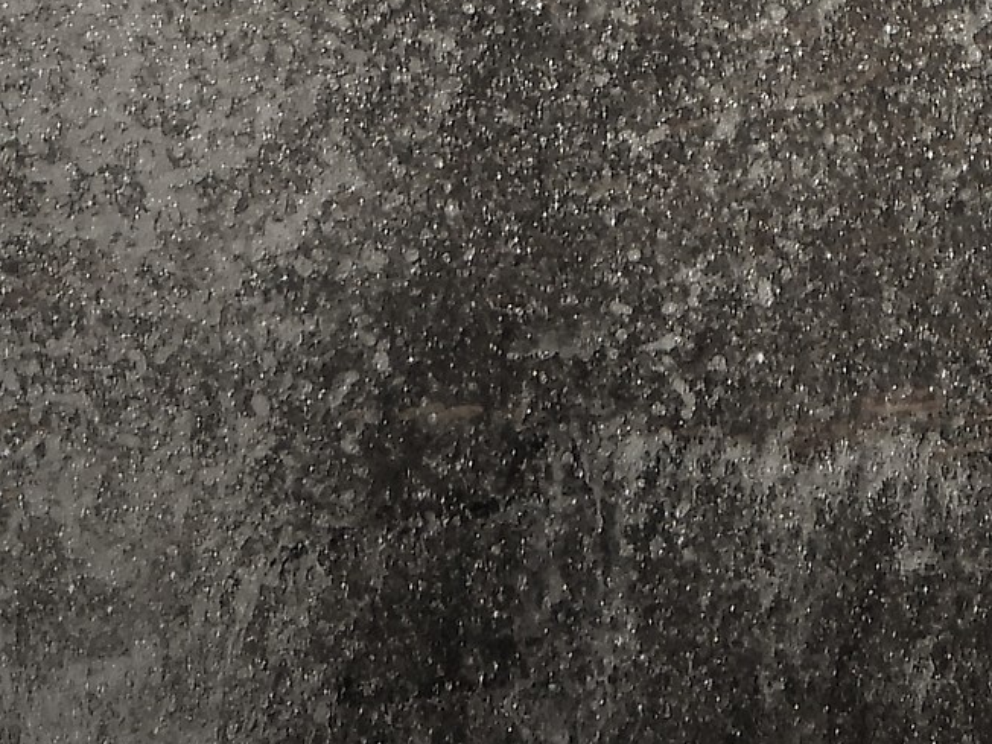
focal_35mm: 2947
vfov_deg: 0.5
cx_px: 1238
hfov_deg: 0.7
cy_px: -510
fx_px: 84453
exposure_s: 1/1250
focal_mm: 144
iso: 220
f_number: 5.6
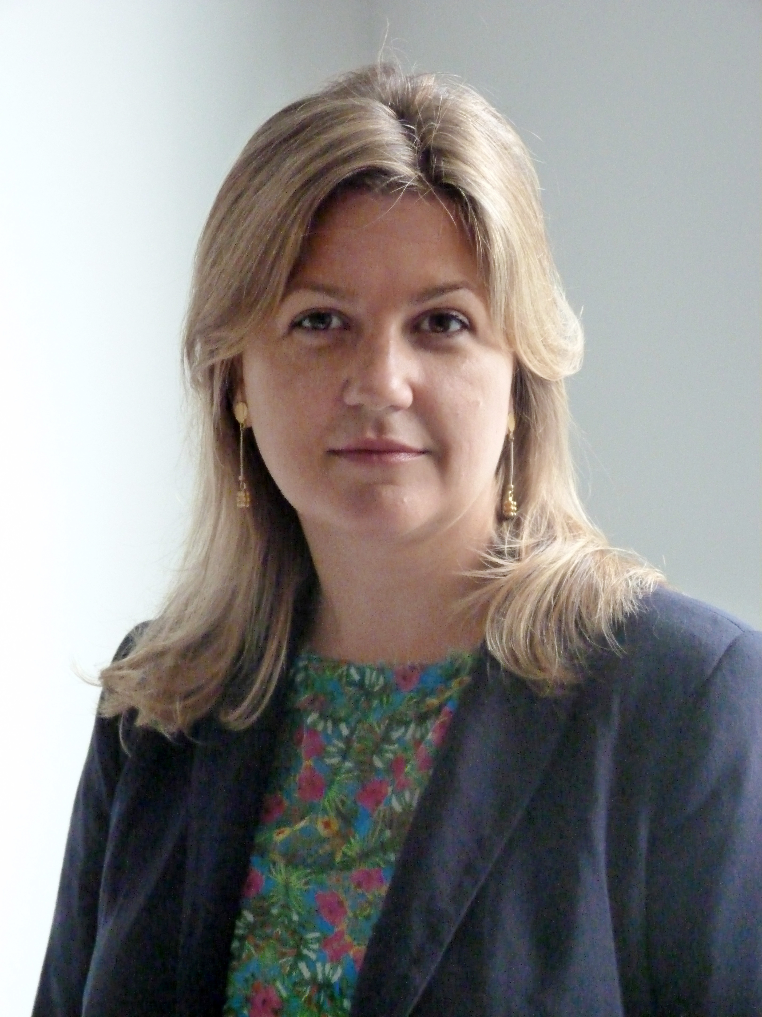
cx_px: 381
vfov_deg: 18.7
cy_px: 508
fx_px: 3082
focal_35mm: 105
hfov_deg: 14.1
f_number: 3.5
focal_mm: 19
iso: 1250
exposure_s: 1/60
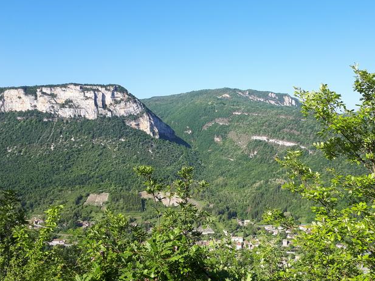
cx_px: 219
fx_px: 379
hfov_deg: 52.4
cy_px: 158
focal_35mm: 35
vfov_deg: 40.6
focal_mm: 3.6
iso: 40
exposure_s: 1/747
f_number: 1.9
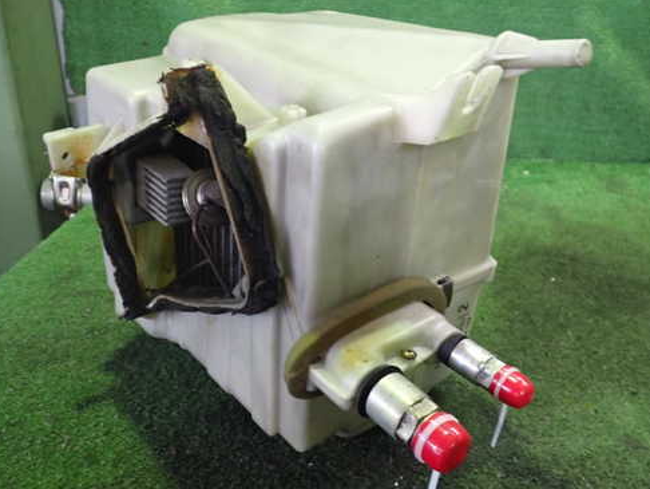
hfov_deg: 50.1
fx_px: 695
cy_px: 233
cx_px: 322
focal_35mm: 37
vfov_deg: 38.7
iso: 640
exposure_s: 1/30
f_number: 2.3
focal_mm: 5.4
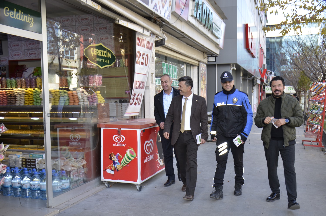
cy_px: 108
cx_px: 163
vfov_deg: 34.1
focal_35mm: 39
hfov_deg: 49.6
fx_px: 352
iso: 200
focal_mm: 26
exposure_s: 1/200
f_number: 3.8
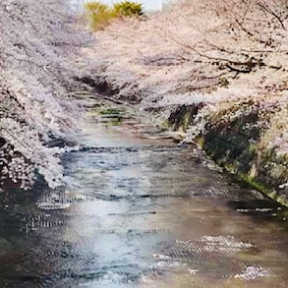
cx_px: 221
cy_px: 136
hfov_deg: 31.0
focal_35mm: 54
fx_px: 508
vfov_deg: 31.6
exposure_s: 1/1227
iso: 20
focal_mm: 3.99
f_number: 1.8
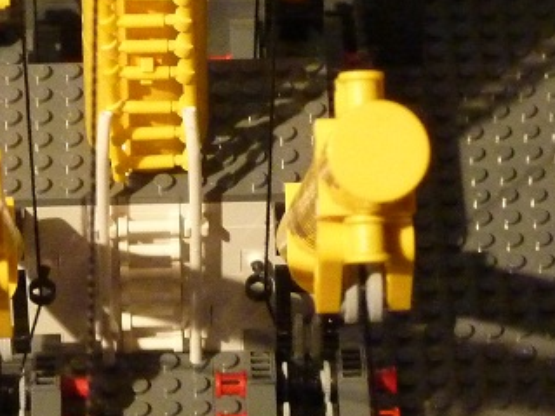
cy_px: 171
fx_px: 3574
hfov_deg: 8.9
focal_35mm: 223
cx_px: 136
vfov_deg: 6.7
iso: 800
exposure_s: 1/20
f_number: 4.2
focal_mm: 12.8
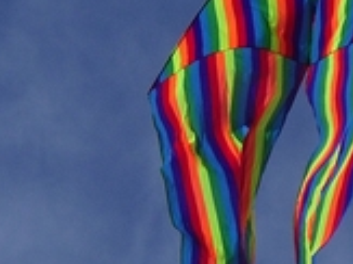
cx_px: 194
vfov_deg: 2.3
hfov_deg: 3.1
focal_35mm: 639
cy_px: 84
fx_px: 6511
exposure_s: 1/861
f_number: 5.1
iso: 80
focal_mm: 26.6
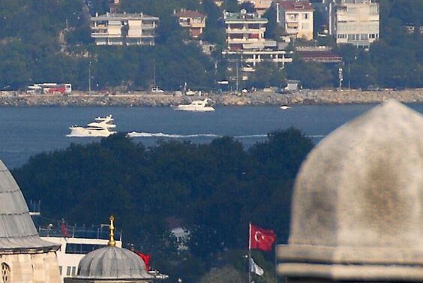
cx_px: -144
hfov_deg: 2.1
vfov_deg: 1.4
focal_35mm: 958
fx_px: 11265
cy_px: 103
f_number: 5.6
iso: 100
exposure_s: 1/640
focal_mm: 150
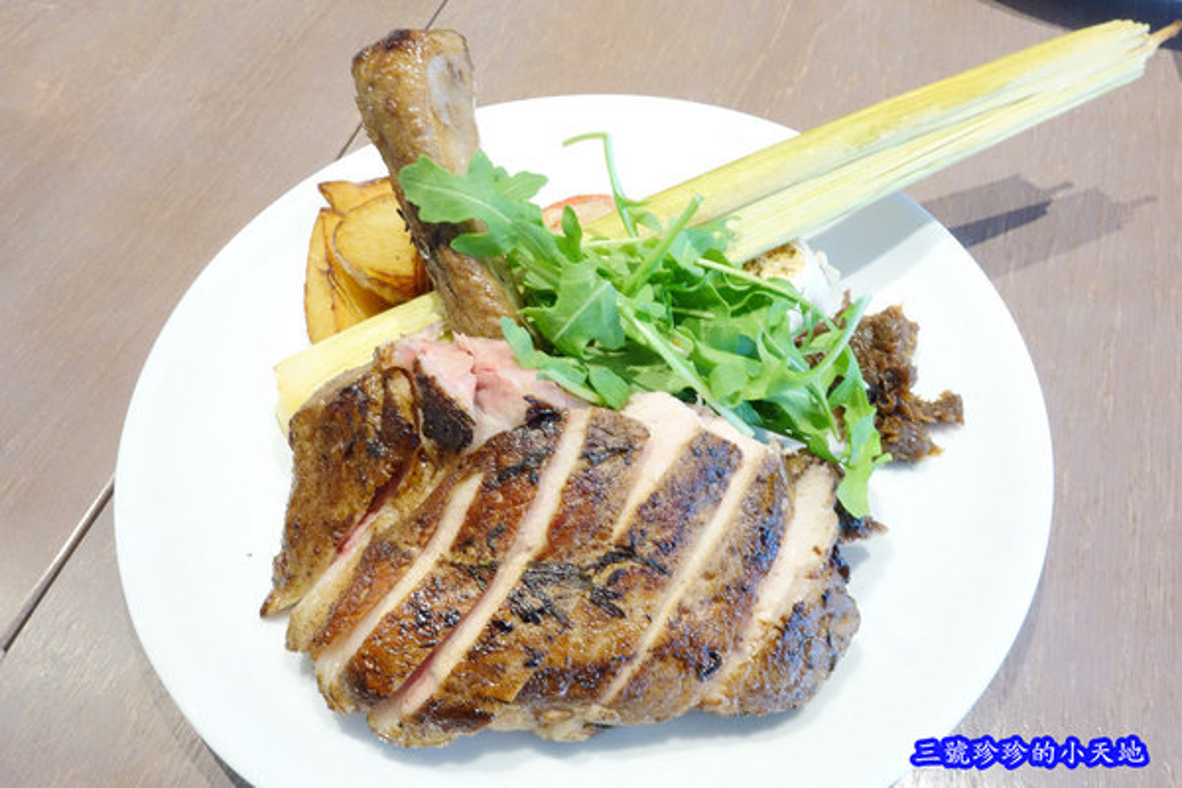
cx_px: 591
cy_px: 394
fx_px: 919
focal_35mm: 28
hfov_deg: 65.5
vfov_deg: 46.4
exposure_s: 1/4
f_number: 9
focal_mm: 10.4
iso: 800
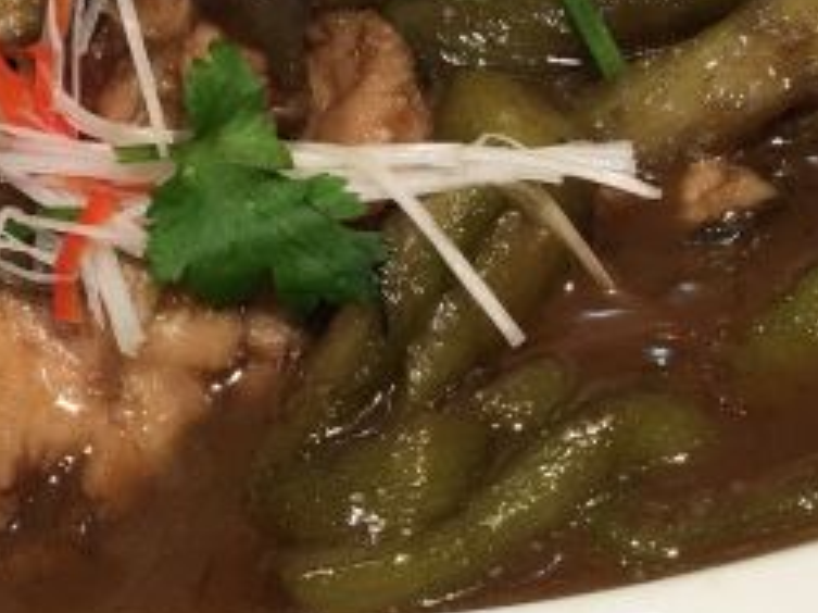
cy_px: 289
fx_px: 1913
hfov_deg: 23.9
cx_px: 218
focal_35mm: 81
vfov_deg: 18.2
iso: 25
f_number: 2.2
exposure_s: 1/33
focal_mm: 4.15
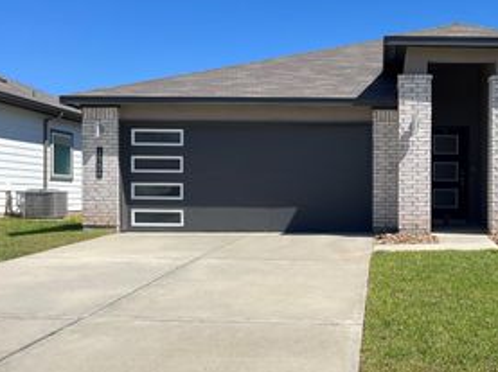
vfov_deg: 30.8
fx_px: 675
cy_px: 204
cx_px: 383
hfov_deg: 39.2
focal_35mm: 47
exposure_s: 1/1802
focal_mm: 5.1
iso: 50
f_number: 1.6
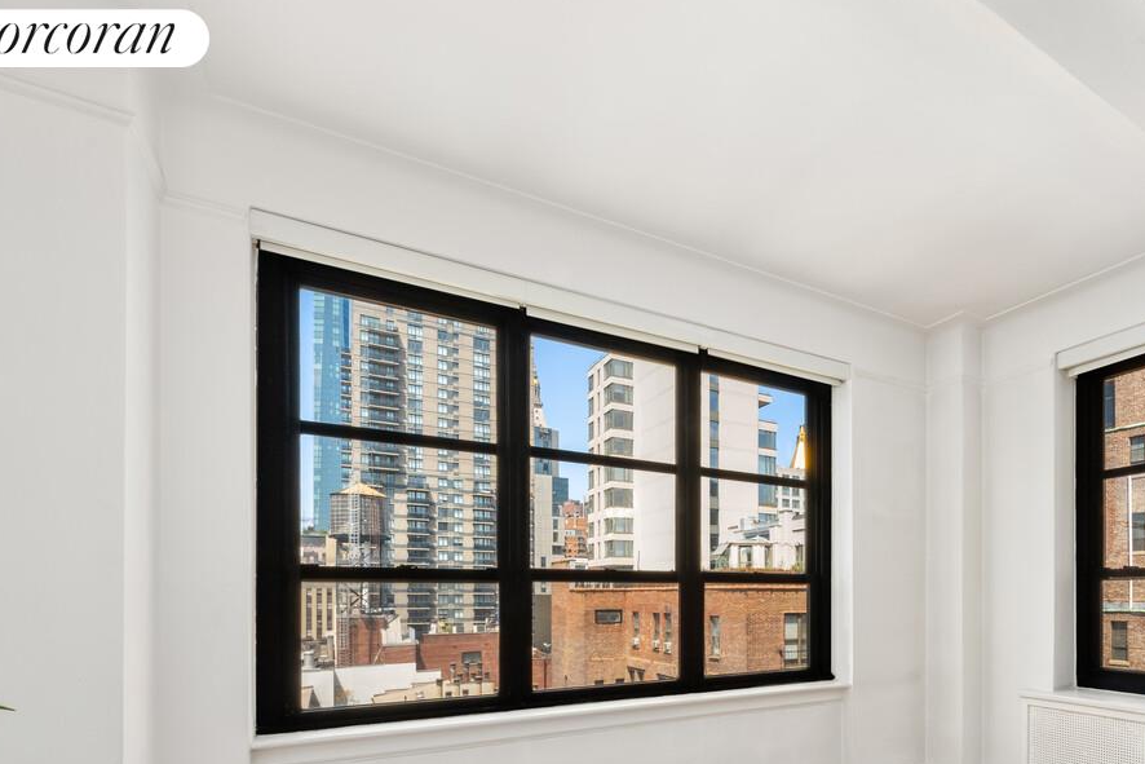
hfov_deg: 73.4
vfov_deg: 53.9
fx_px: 700
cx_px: 849
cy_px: 597
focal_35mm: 22
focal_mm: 13
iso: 500
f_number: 19
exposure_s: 1/6
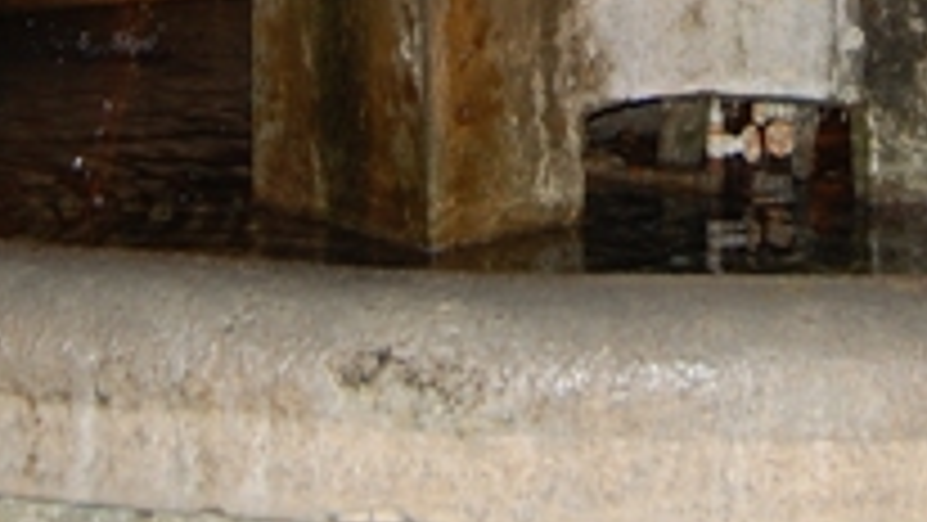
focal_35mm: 109
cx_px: 612
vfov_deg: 10.3
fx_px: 2678
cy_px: -490
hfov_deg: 19.6
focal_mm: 19
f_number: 3.5
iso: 200
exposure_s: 1/6
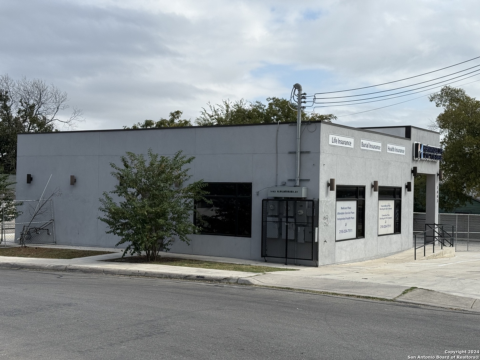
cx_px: 240
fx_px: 666
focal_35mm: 48
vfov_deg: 30.3
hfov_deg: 39.7
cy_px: 180
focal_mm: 6.76
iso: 80
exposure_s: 1/6536
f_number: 1.78
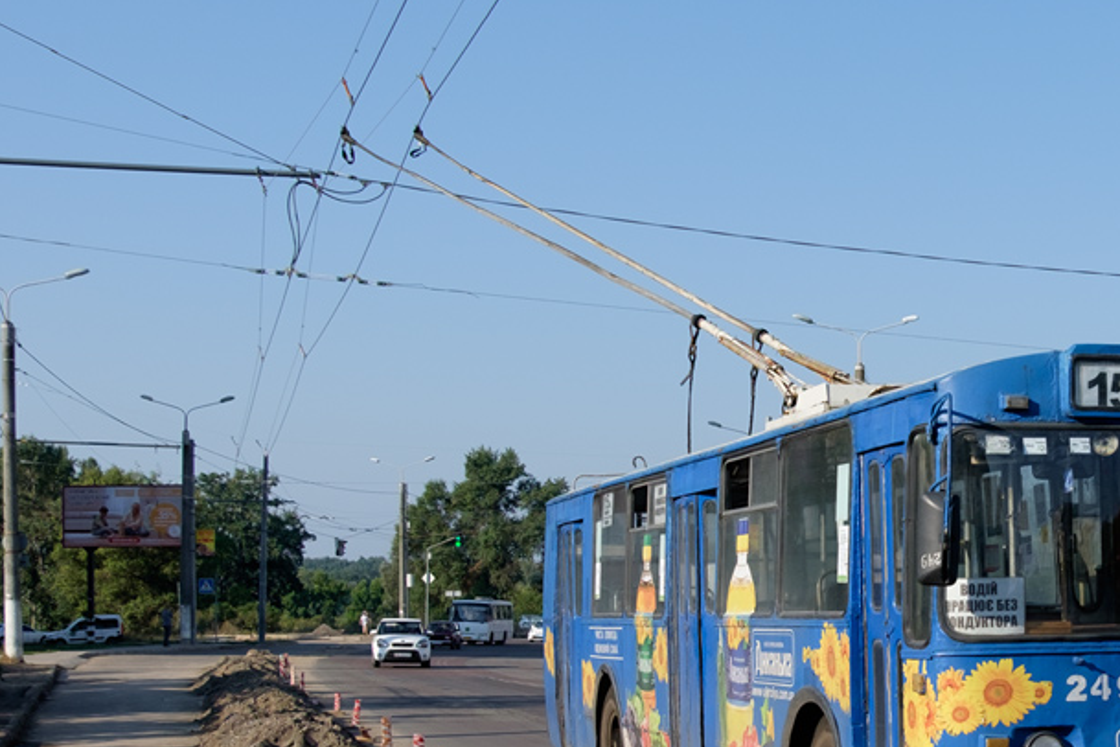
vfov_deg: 22.5
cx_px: 978
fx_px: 1867
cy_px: 526
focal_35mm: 60
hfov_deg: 32.0
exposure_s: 1/640
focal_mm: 19.5
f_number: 5
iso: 200
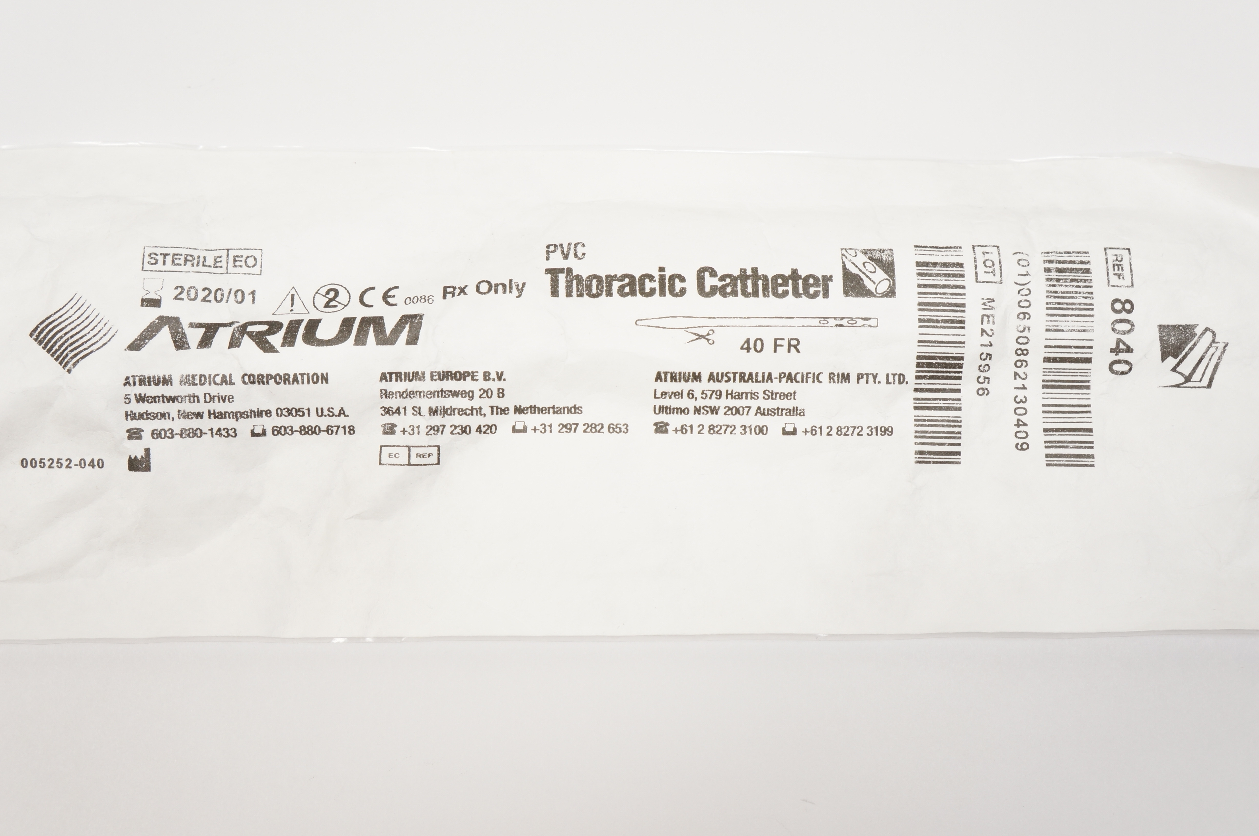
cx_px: 630
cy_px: 418
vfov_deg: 36.8
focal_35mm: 36
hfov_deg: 53.2
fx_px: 1258
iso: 400
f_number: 5.6
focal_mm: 24
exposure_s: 1/80
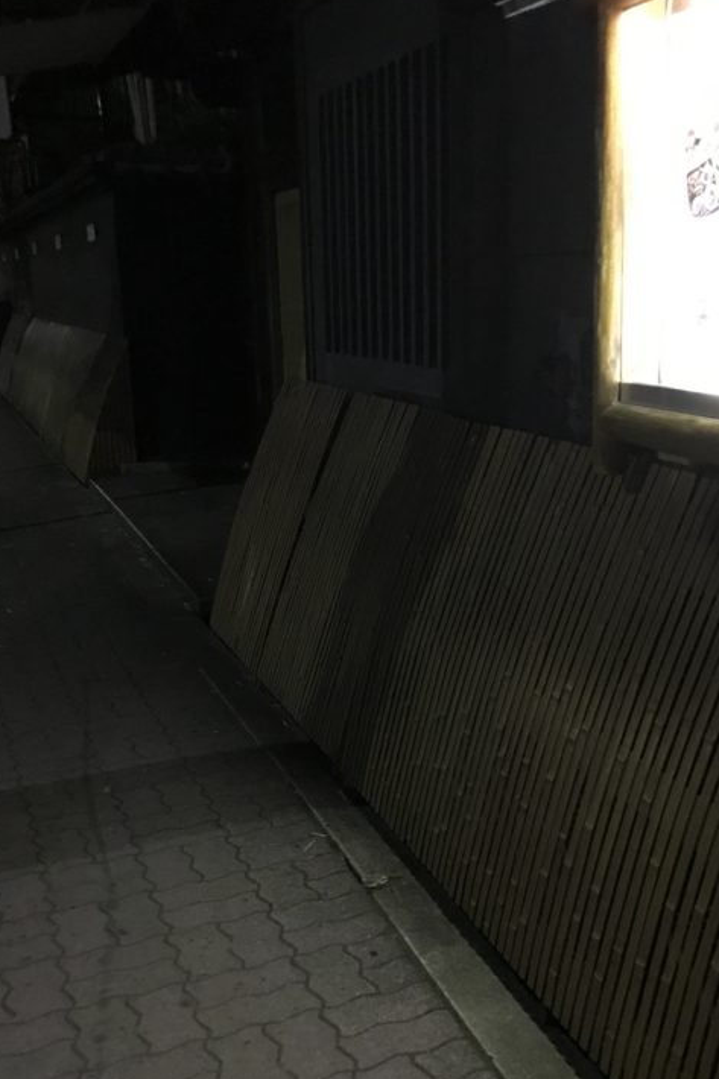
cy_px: 660
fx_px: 1259
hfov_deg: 31.3
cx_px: 549
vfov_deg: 46.1
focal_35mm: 42
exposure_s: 1/4
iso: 100
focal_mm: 3.99
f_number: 1.8
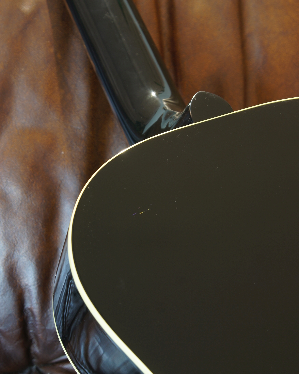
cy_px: 177
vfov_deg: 18.8
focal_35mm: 102
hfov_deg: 15.1
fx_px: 1128
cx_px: 149
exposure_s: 1/2.5
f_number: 7.1
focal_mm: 60
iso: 100
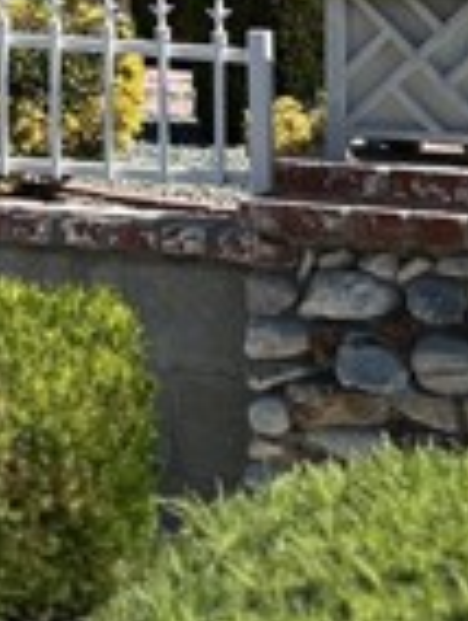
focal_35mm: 117
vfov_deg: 16.0
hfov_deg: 12.3
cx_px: -162
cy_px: -166
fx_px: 2103
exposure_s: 1/4444
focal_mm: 5.7
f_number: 1.5
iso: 50
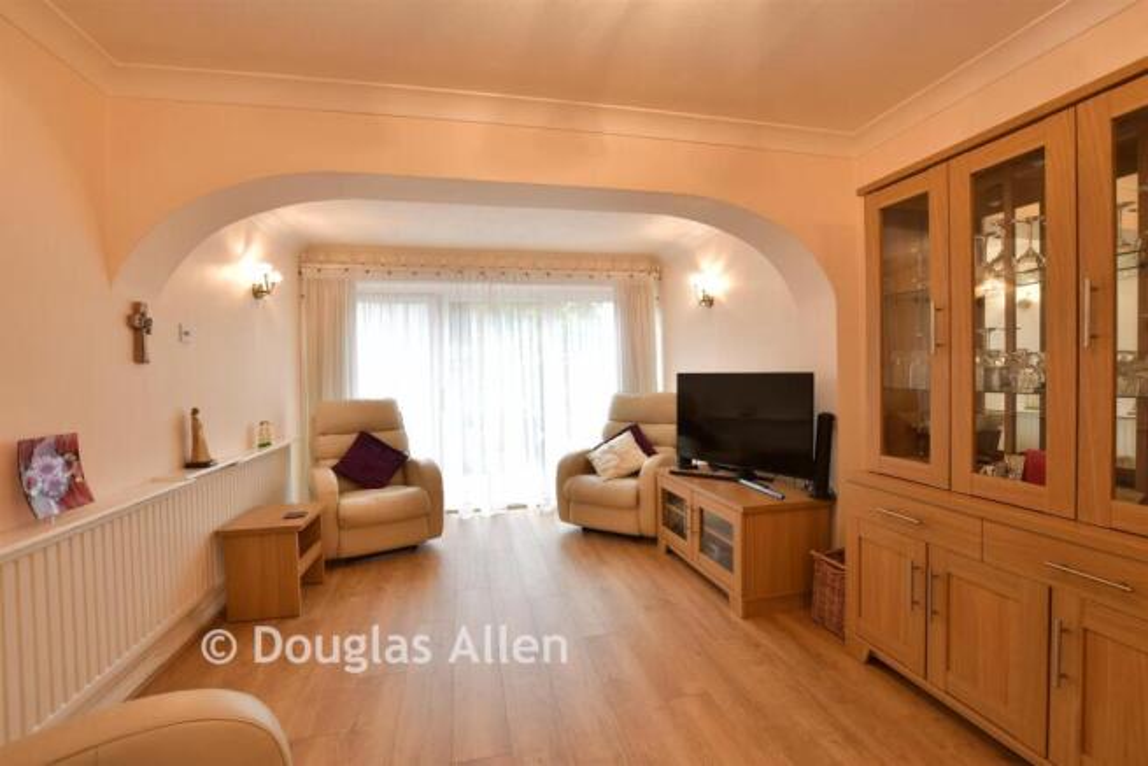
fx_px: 478
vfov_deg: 77.4
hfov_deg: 100.4
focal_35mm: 15
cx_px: 574
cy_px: 383
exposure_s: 1/2
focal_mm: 10
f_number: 8
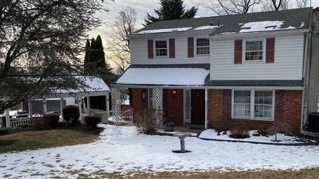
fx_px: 287
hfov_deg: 57.8
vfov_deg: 34.5
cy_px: 107
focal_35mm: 34
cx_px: 184
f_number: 1.8
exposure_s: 1/2513
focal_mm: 4.25
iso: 32
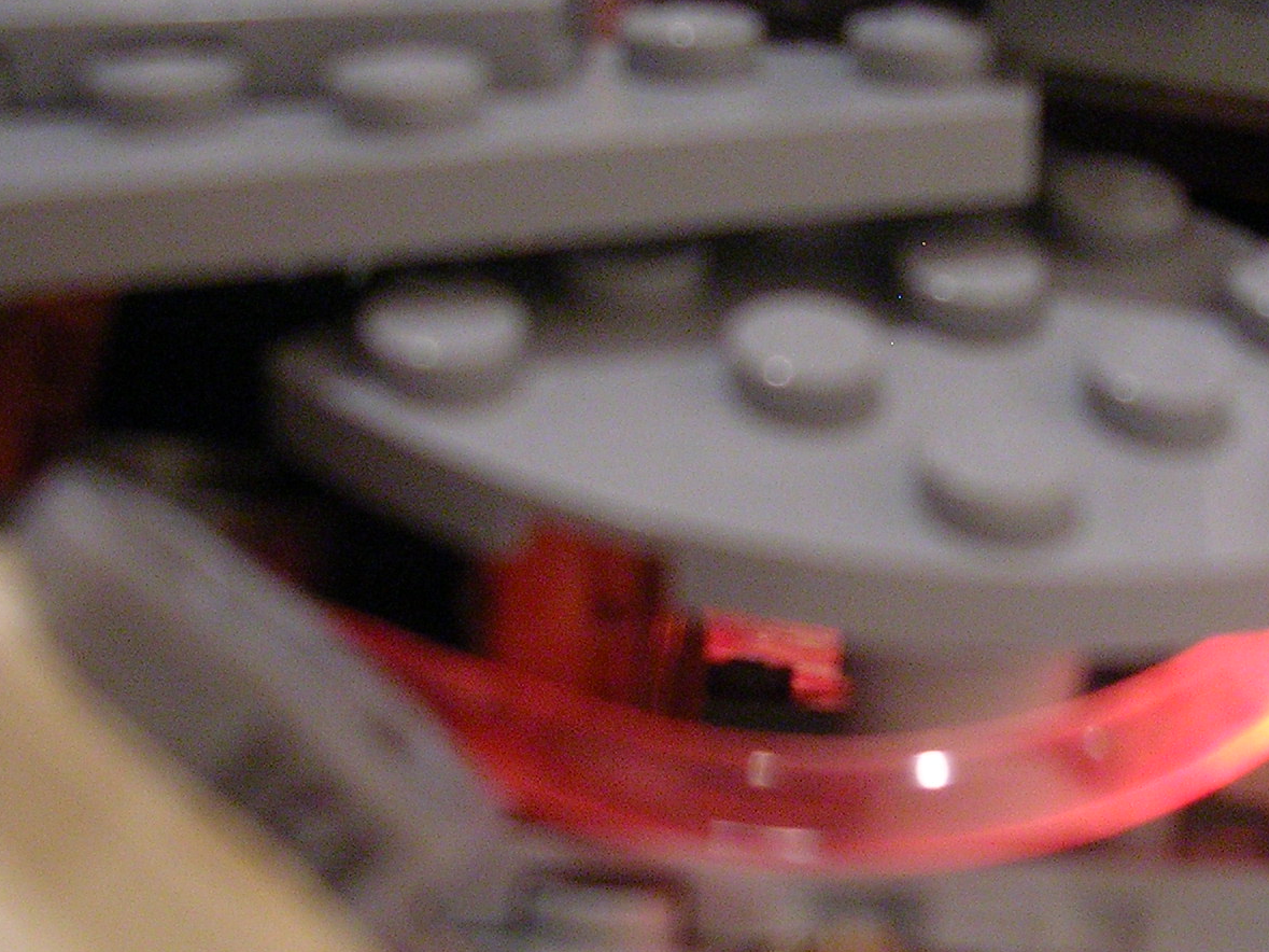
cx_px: 922
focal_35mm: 66
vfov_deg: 22.2
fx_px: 2419
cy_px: 541
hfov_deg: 29.0
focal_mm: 5.8
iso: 171
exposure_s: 1/4.6
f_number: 2.8
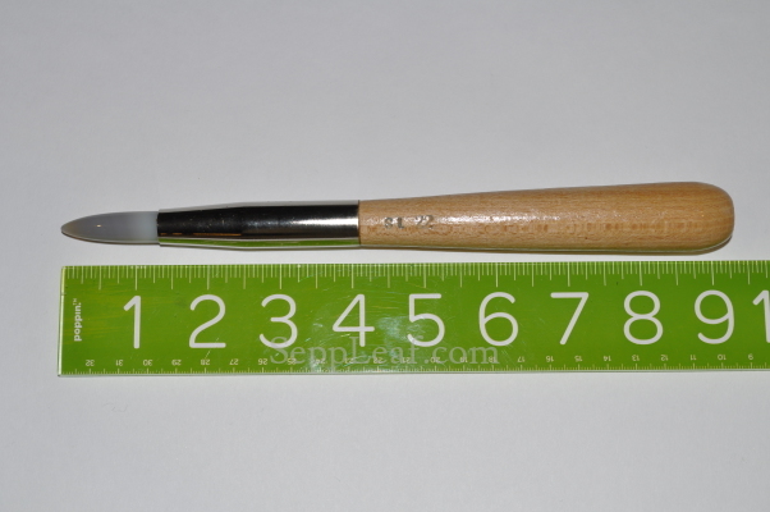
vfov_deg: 20.6
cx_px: 385
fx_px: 1410
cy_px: 256
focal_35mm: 66
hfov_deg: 30.5
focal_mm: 44
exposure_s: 1/160
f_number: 9
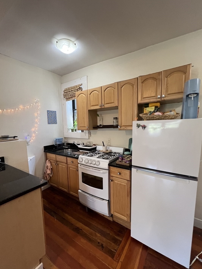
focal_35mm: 14
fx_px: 109
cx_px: 97
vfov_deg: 102.0
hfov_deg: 85.7
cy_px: 141
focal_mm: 1.57
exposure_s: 1/60
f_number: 1.8
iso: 250
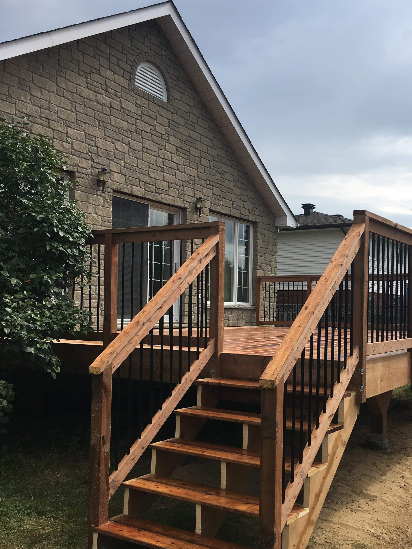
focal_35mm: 36
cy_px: 307
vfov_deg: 51.2
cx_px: 254
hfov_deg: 39.4
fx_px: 571
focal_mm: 4.15
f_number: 2.2
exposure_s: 1/1709
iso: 25
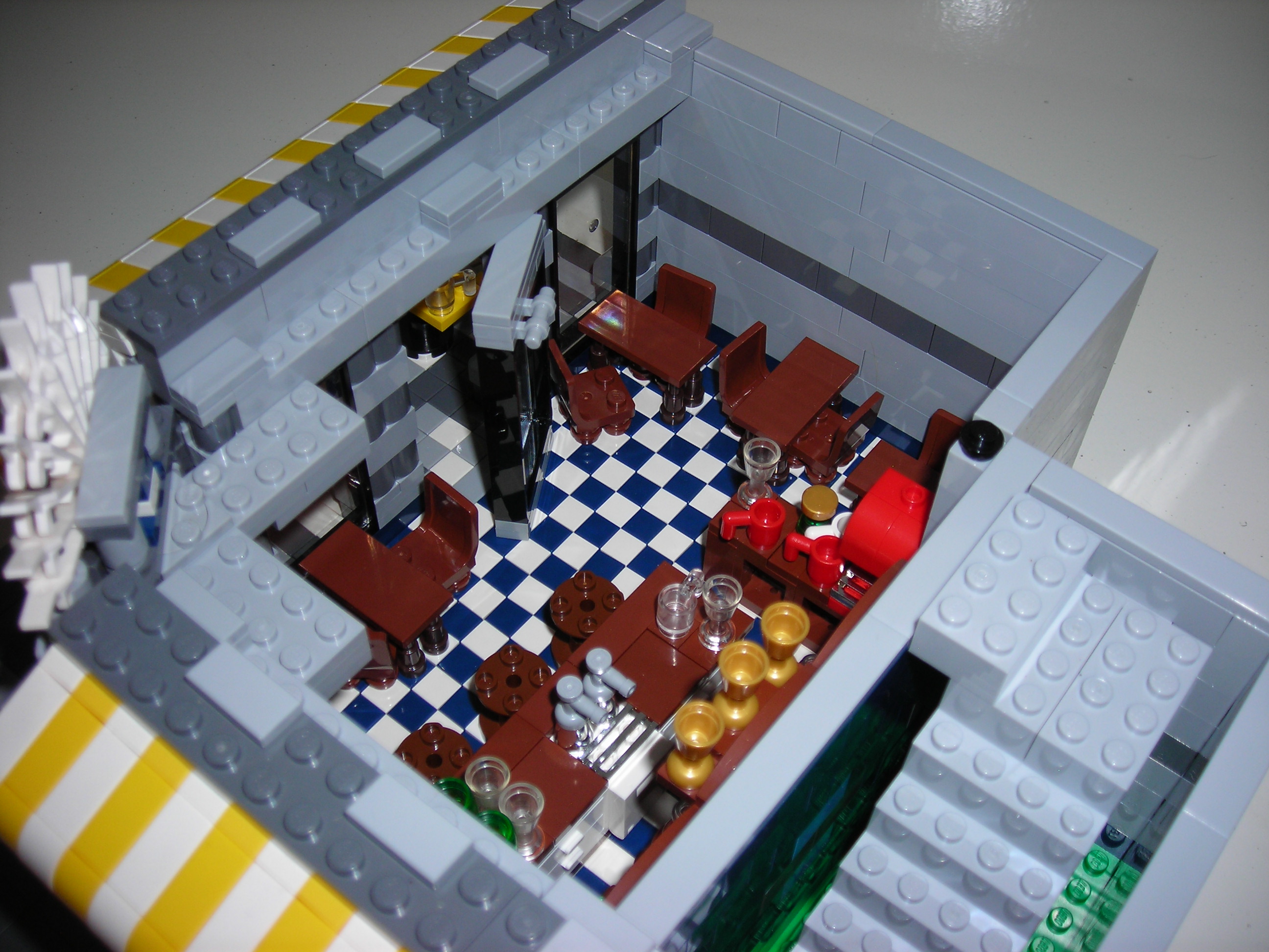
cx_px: 634
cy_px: 476
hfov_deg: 49.0
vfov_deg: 37.7
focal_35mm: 38
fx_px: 1393
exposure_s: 1/60.1
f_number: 3.2
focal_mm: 6.3
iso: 50
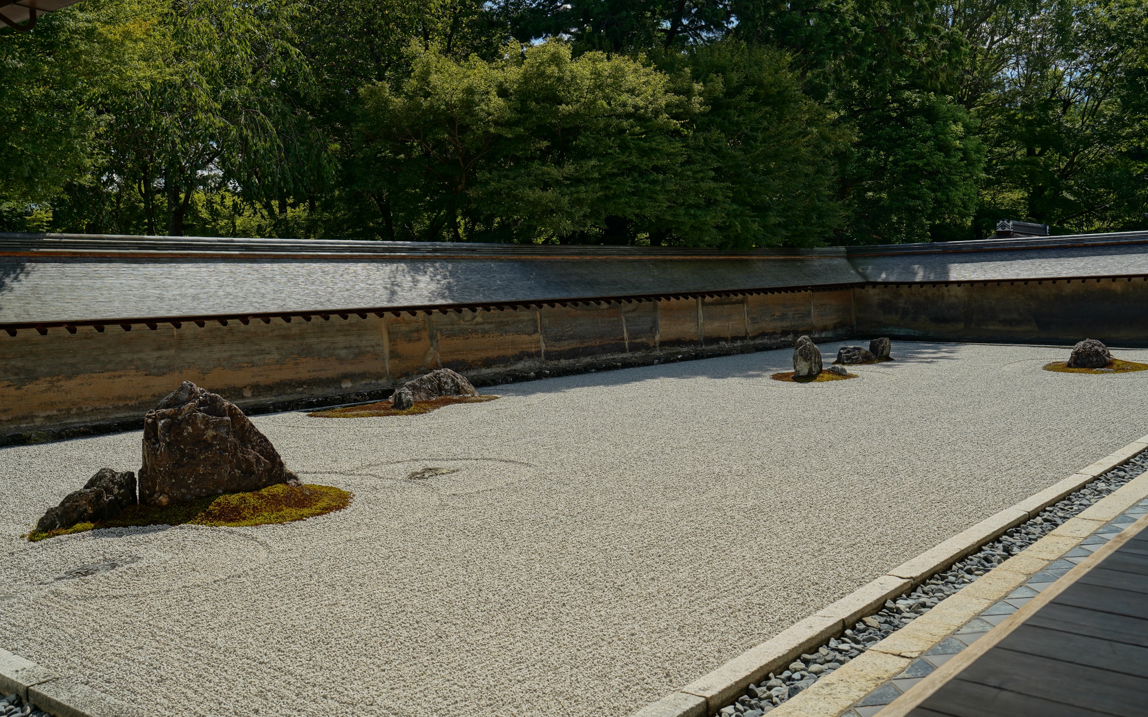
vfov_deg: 37.3
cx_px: 578
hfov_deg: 56.7
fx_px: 1064
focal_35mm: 34
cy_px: 338
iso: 100
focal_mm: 33
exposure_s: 1/125
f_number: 7.1
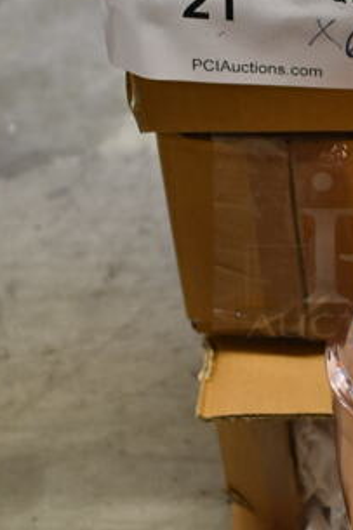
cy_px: 253
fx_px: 1193
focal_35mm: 81
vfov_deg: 25.1
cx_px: 430
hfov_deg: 16.1
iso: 560
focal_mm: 18
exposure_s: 1/30
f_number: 3.5
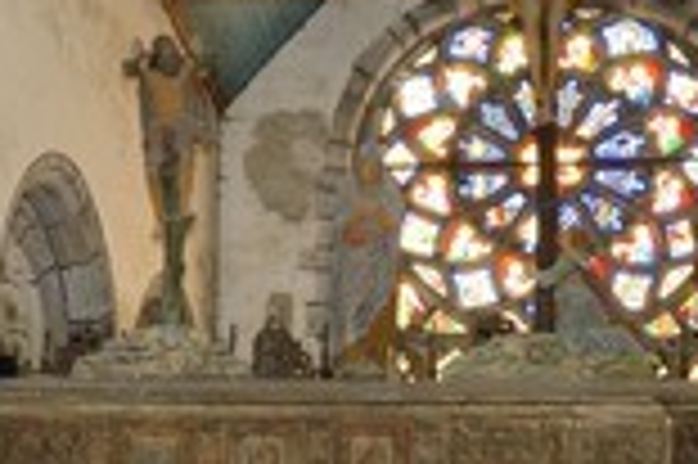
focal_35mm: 103
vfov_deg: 13.2
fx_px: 1995
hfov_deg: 19.7
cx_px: 495
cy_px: 342
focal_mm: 38
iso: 800
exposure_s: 1/25
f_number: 7.1
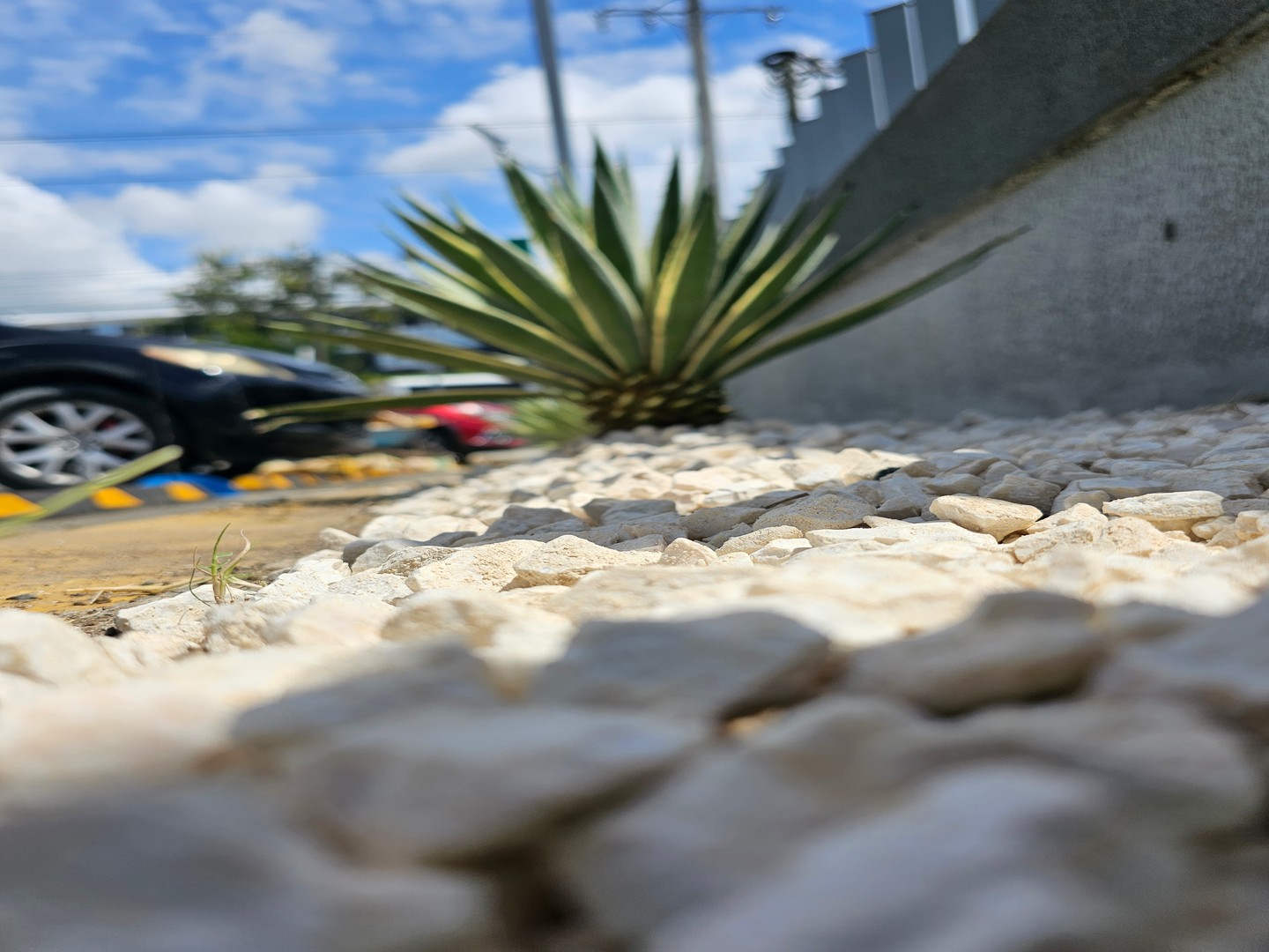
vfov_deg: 58.9
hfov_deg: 73.9
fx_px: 843
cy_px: 476
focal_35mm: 23
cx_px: 634
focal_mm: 6.3
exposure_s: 1/1361
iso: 10
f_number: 1.7
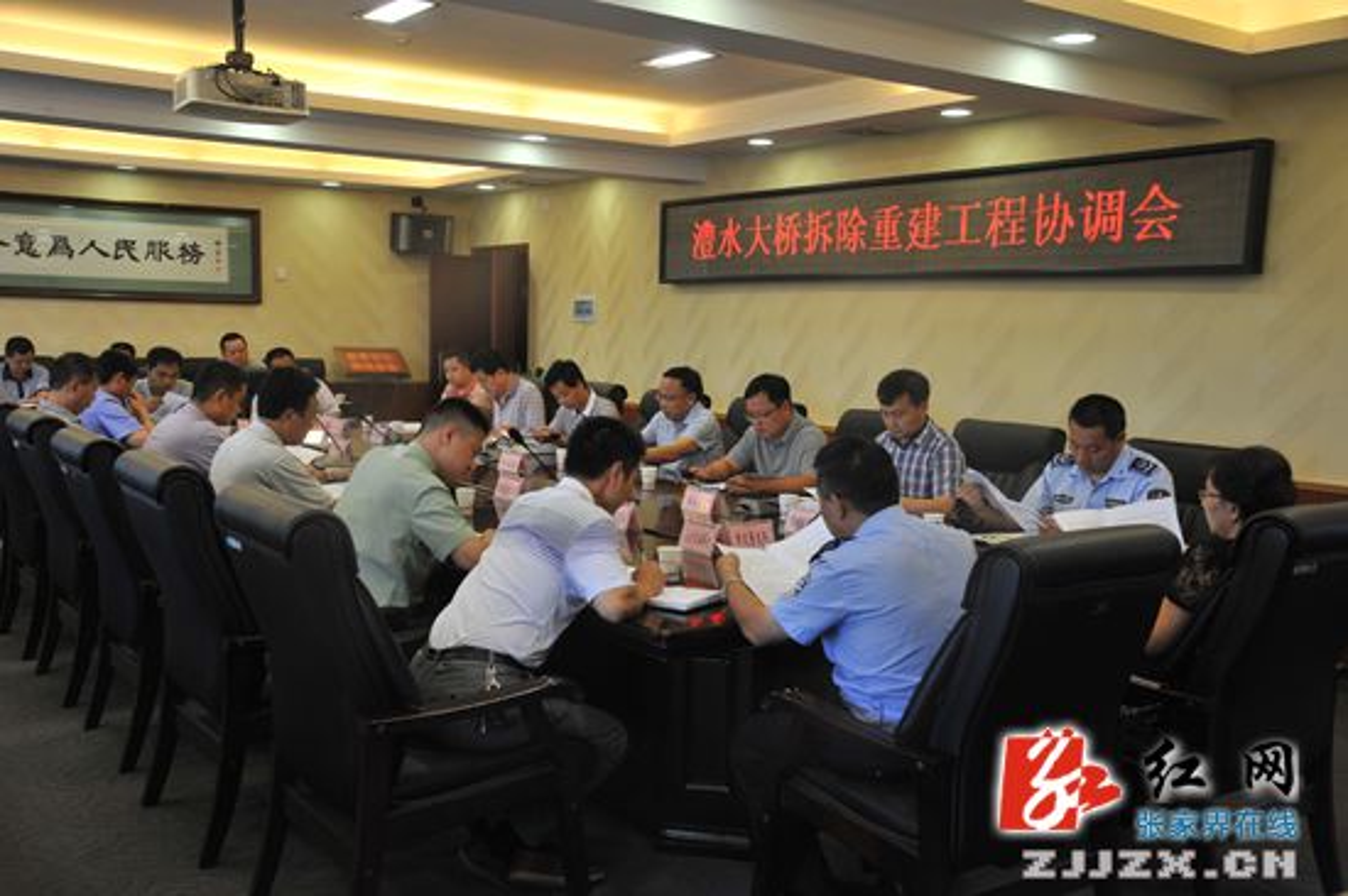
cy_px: 448
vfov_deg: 37.8
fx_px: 1310
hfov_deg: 54.5
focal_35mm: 35
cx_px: 674
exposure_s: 1/50
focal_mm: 35
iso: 1250
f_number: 9
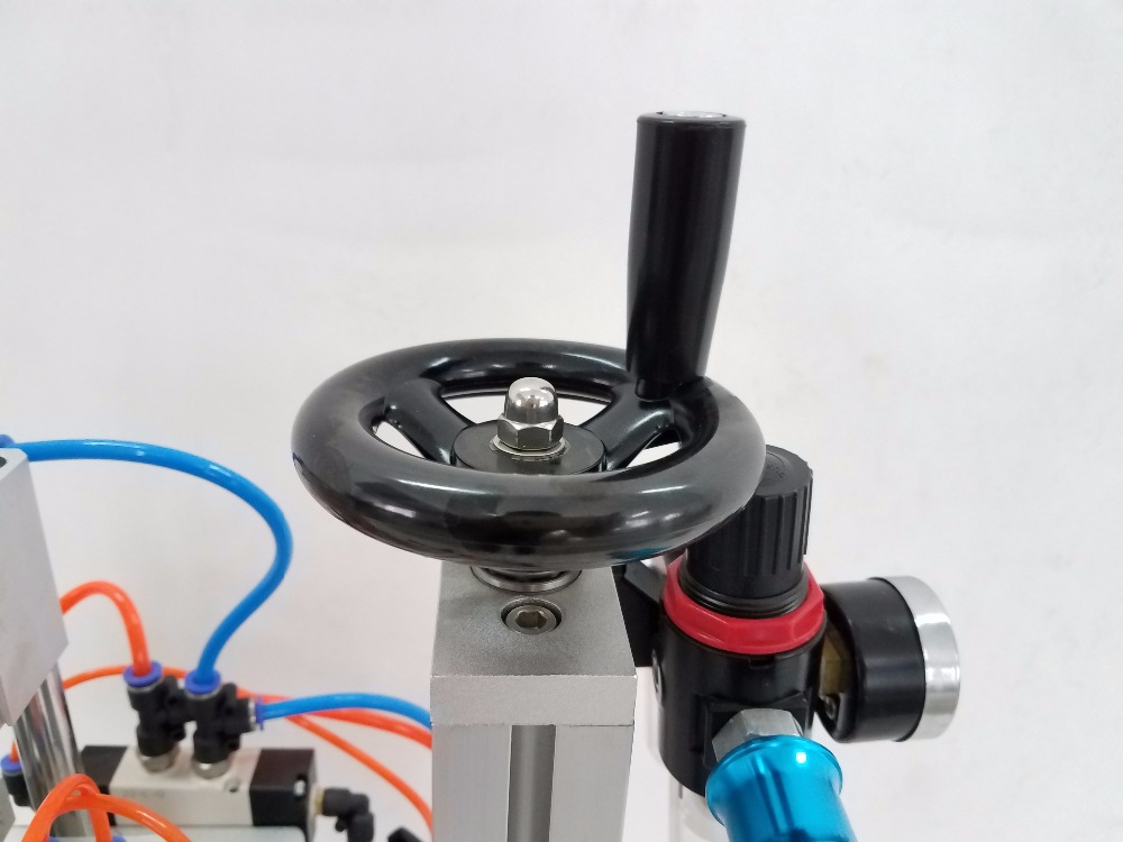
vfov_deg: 53.1
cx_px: 562
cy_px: 421
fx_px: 843
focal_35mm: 26
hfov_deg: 67.3
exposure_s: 1/50
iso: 320
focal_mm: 4.2
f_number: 1.7
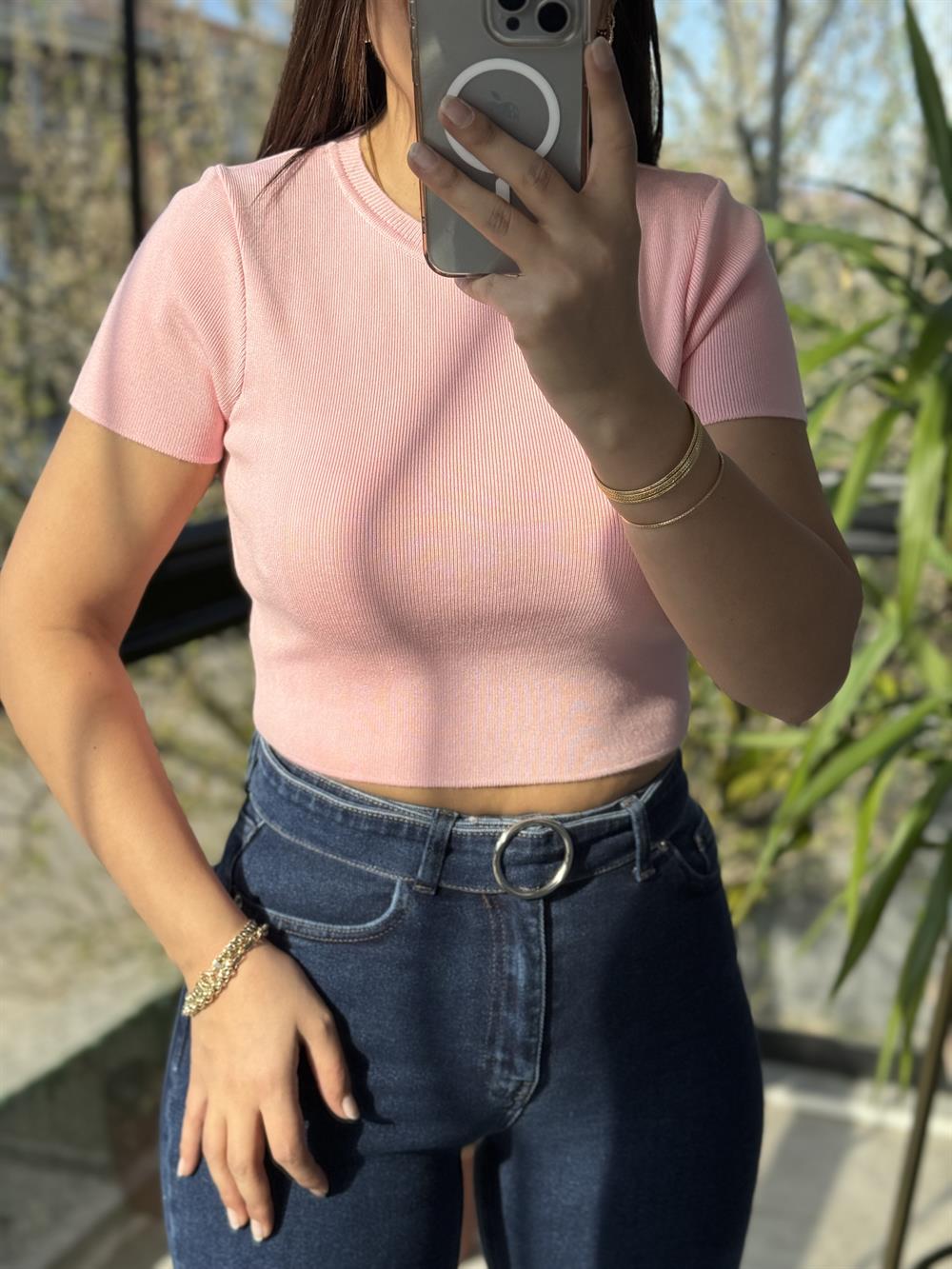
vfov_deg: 39.7
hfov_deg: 30.3
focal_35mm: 48
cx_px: 476
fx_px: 1760
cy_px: 634
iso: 64
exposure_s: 1/1287
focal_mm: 6.86
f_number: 1.78
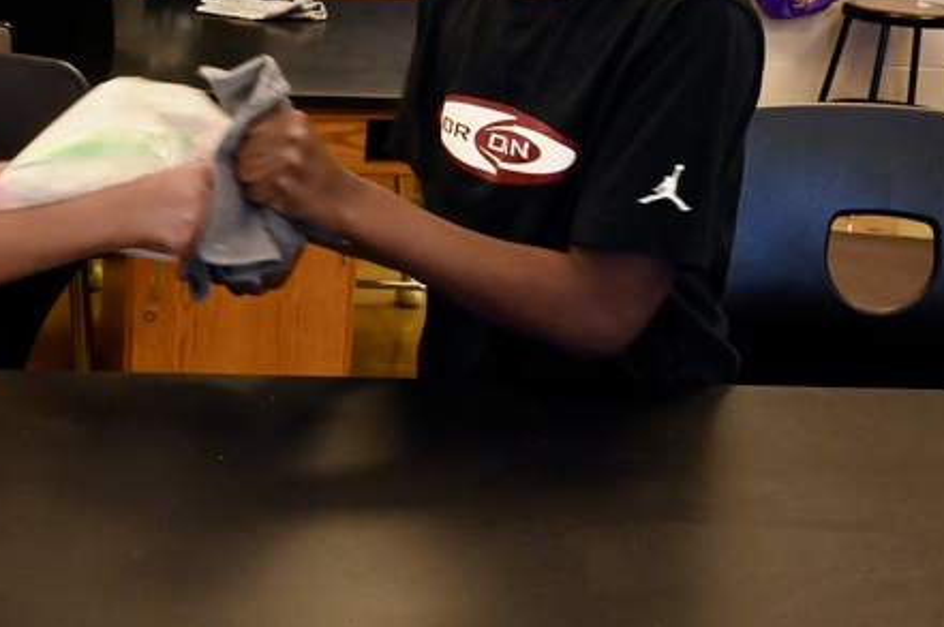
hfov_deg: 29.7
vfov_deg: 20.6
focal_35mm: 65
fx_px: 1703
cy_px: 97
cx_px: 103
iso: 5000
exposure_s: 1/100
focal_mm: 28
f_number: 11
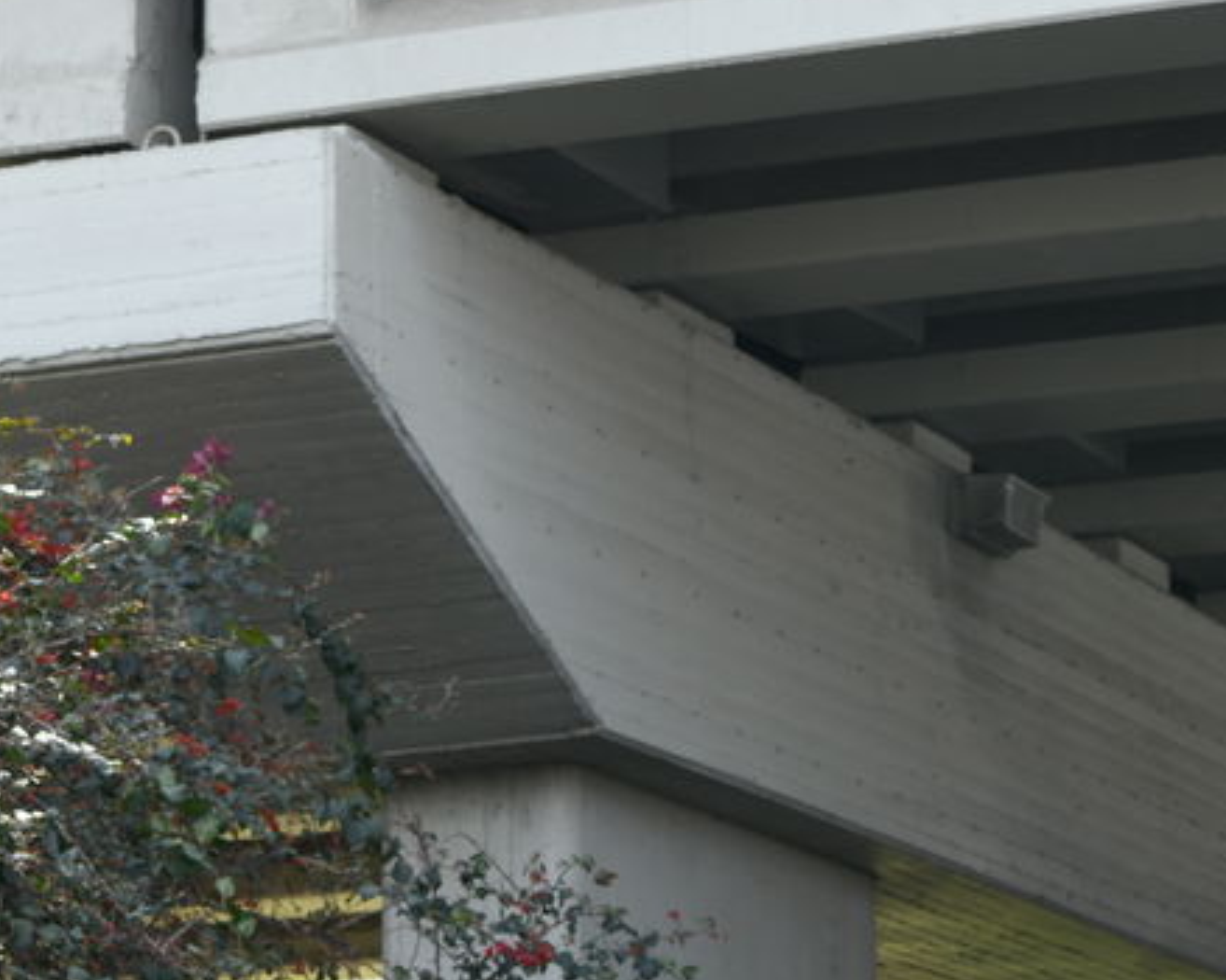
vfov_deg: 9.8
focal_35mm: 156
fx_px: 5658
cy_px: 1018
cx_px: 1100
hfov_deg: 12.3
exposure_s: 1/250
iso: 200
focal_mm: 52
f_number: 5.6
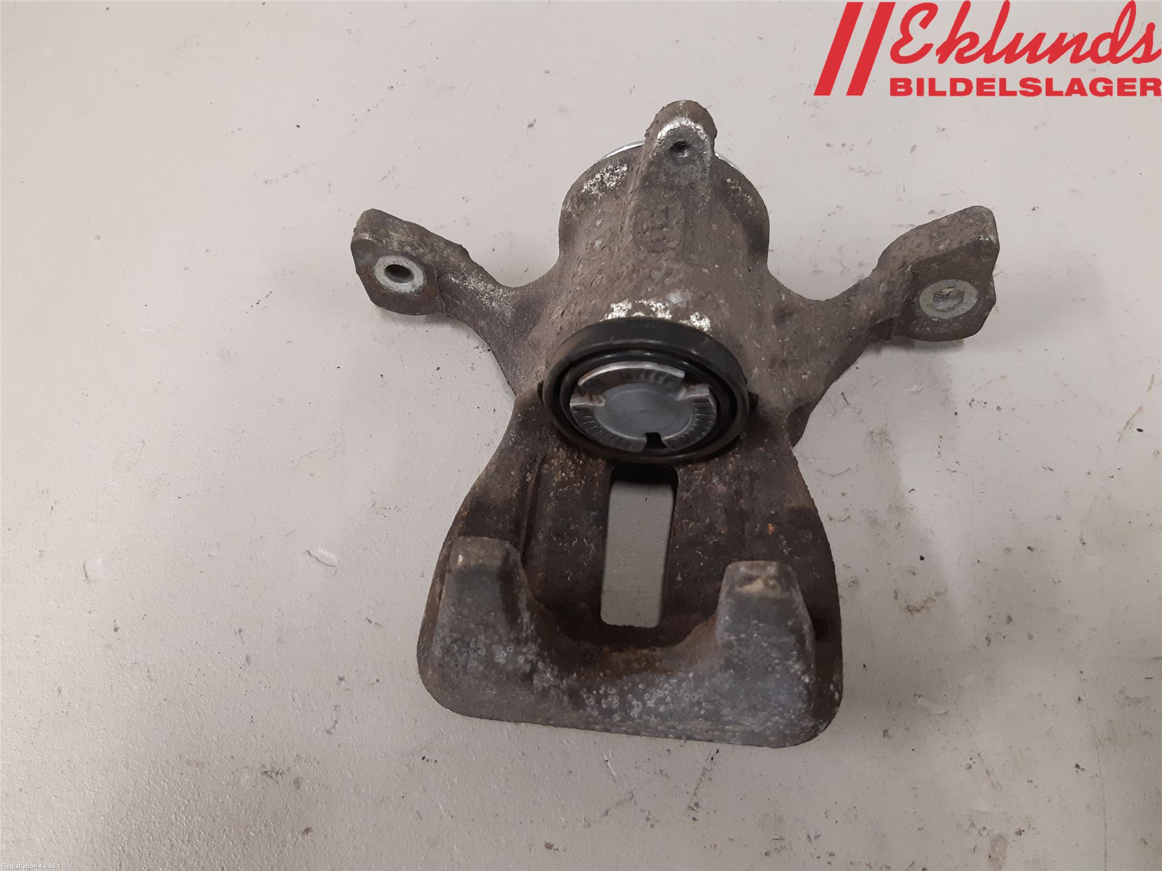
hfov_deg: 67.3
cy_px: 436
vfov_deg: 53.1
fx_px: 873
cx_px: 581
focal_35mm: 26
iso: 200
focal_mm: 3.93
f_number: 1.7
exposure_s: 1/50
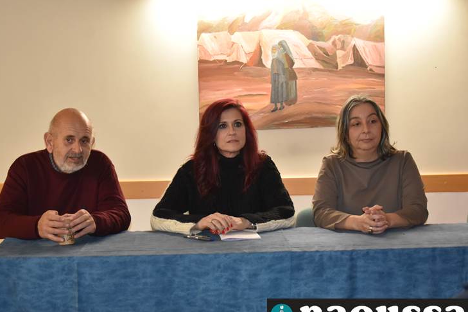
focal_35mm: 79
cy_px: 170
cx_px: 222
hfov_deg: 25.7
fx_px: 1027
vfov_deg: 17.3
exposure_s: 1/125
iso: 1600
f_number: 5.3
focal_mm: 48
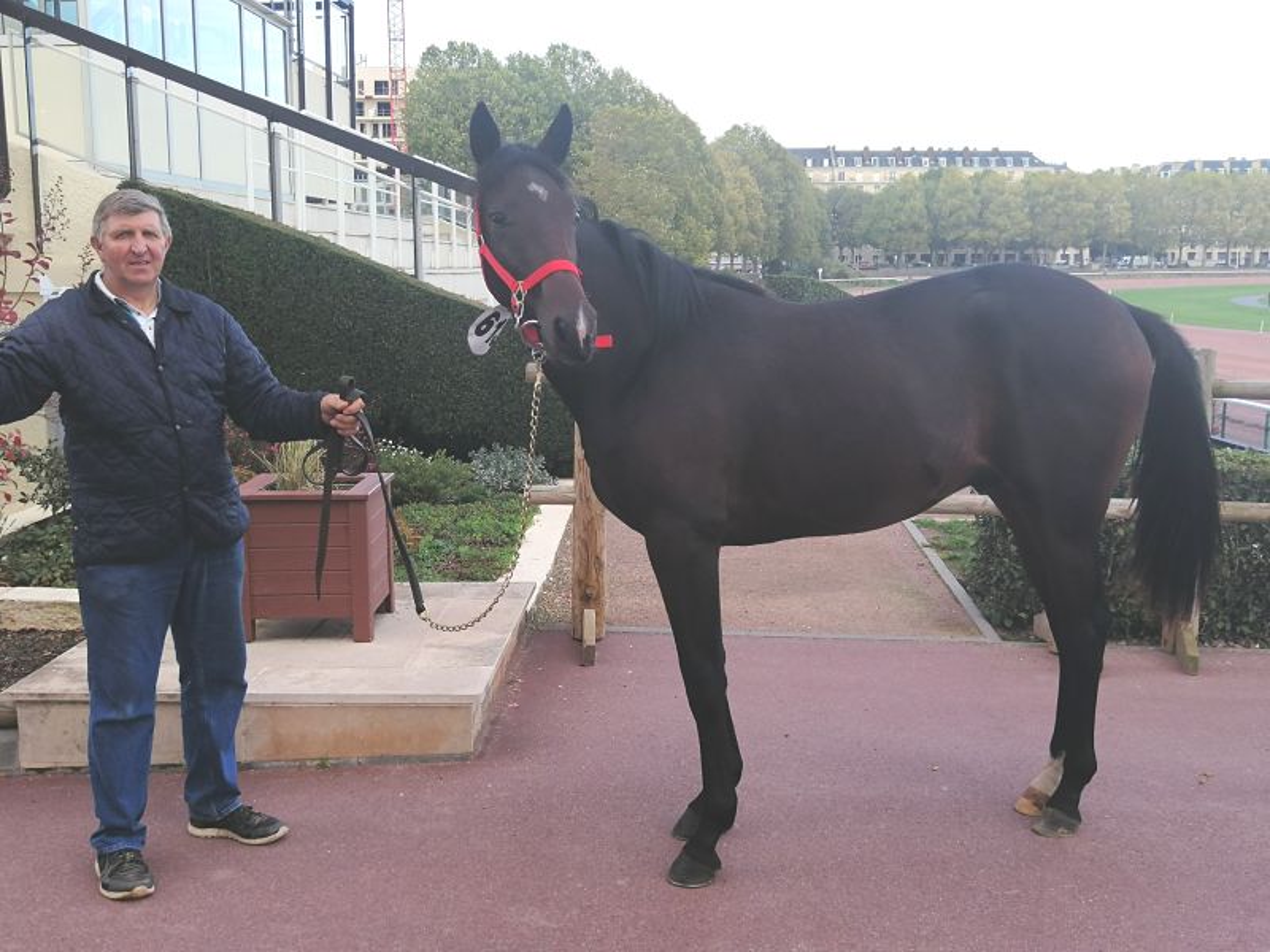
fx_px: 1431
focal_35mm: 39
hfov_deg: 47.9
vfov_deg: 36.8
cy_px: 476
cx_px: 635
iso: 50
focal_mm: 3.95
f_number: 1.8
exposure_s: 1/470
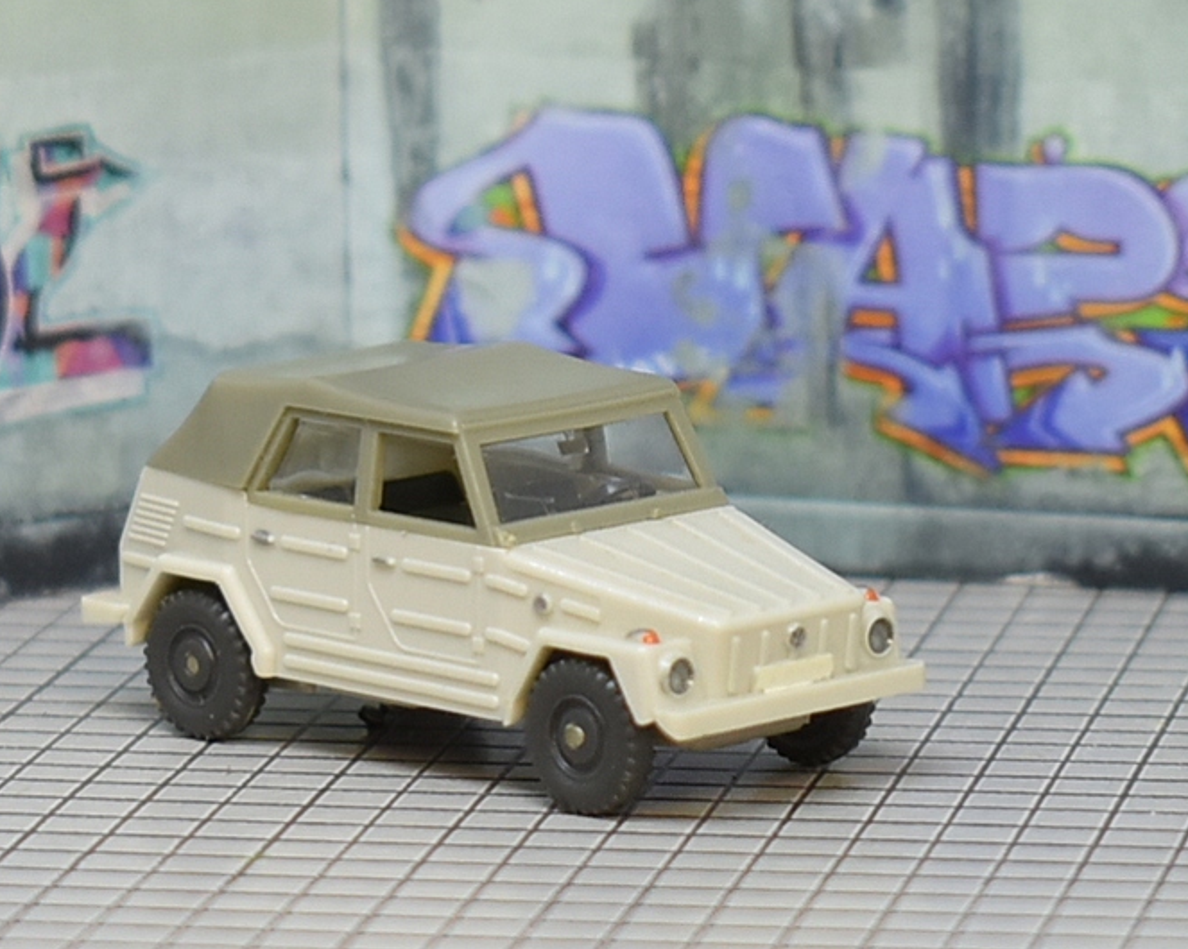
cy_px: 473
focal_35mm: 68
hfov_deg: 27.9
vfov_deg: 22.5
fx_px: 2390
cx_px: 539
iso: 560
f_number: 5
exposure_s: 1/60
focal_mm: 40
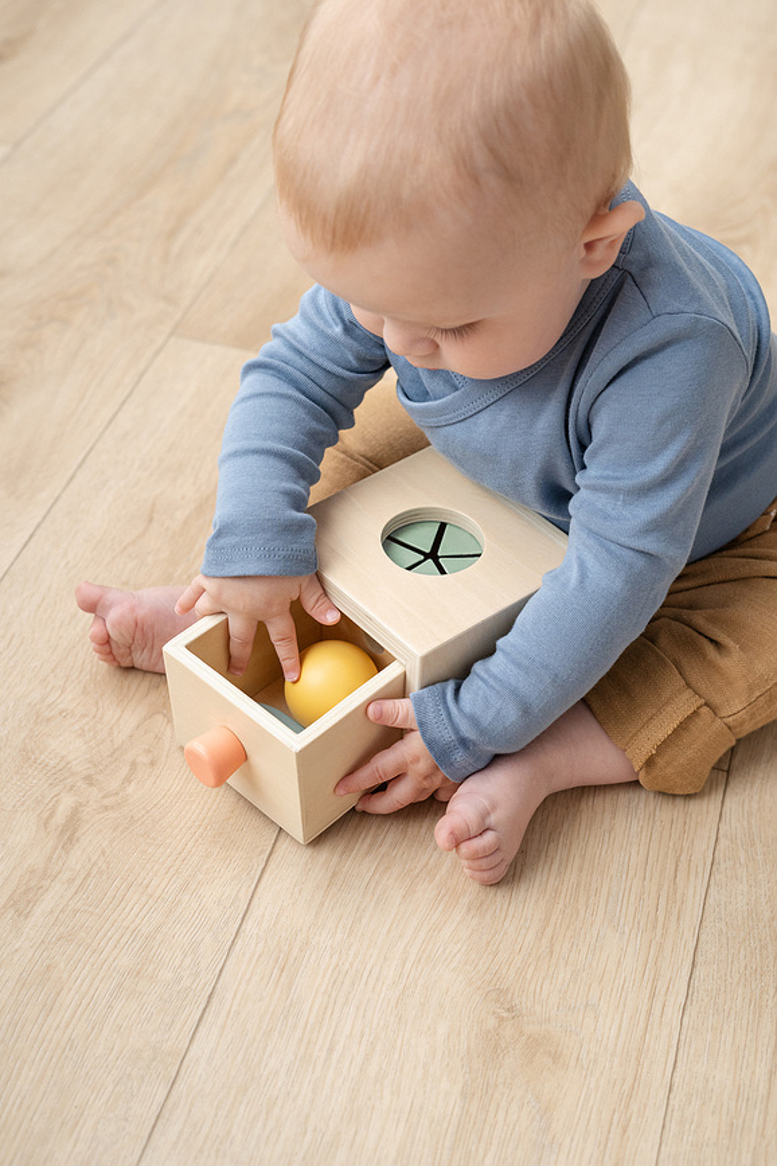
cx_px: 388
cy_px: 583
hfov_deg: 27.0
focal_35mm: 50
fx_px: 1619
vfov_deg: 39.6
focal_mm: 50
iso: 1000
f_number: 4.5
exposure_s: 1/400
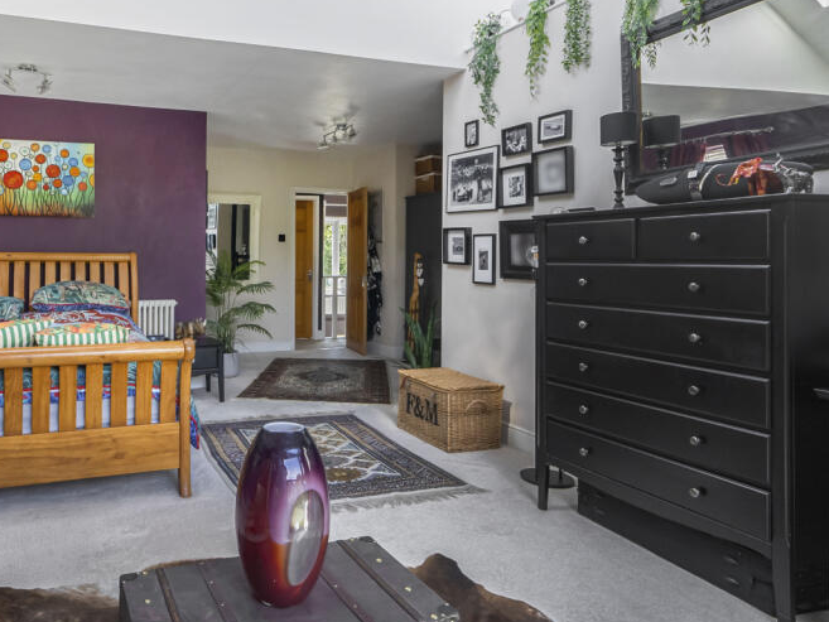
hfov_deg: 68.6
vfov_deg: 56.5
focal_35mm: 24
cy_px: 254
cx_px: 246
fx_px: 575
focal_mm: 16
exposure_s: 1/80
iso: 800
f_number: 7.1
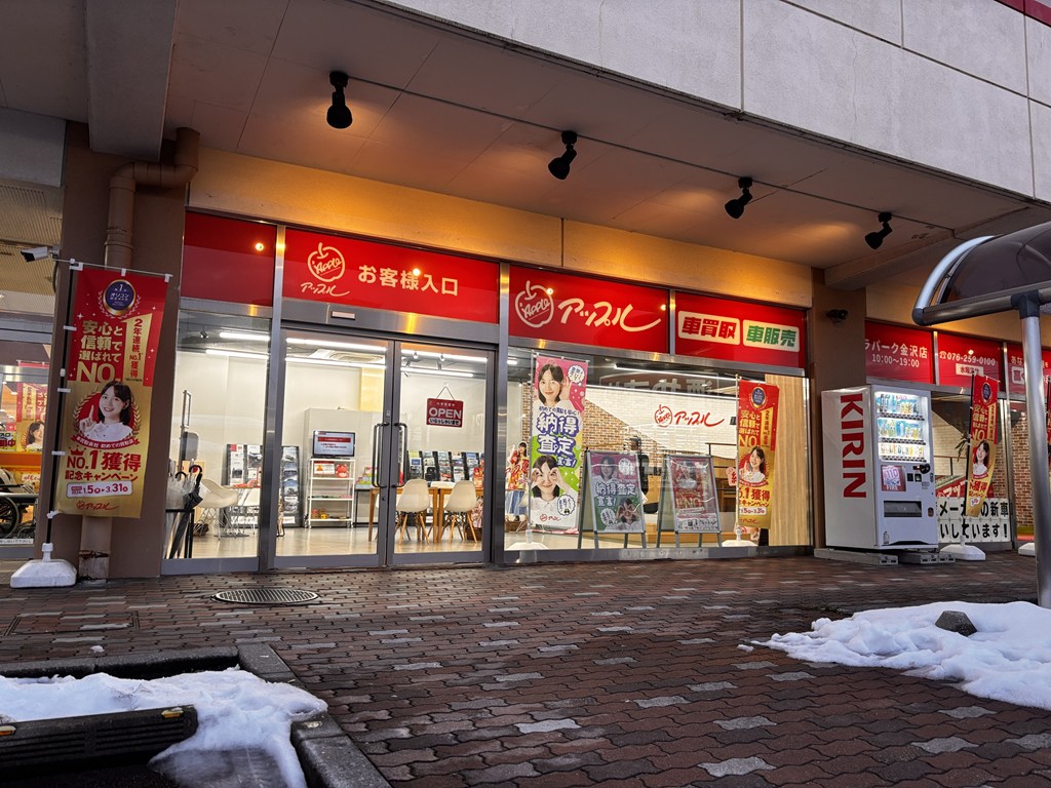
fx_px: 789
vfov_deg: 53.1
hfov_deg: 67.3
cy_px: 394
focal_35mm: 26
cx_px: 526
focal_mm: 5.96
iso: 80
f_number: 1.6
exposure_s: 1/60
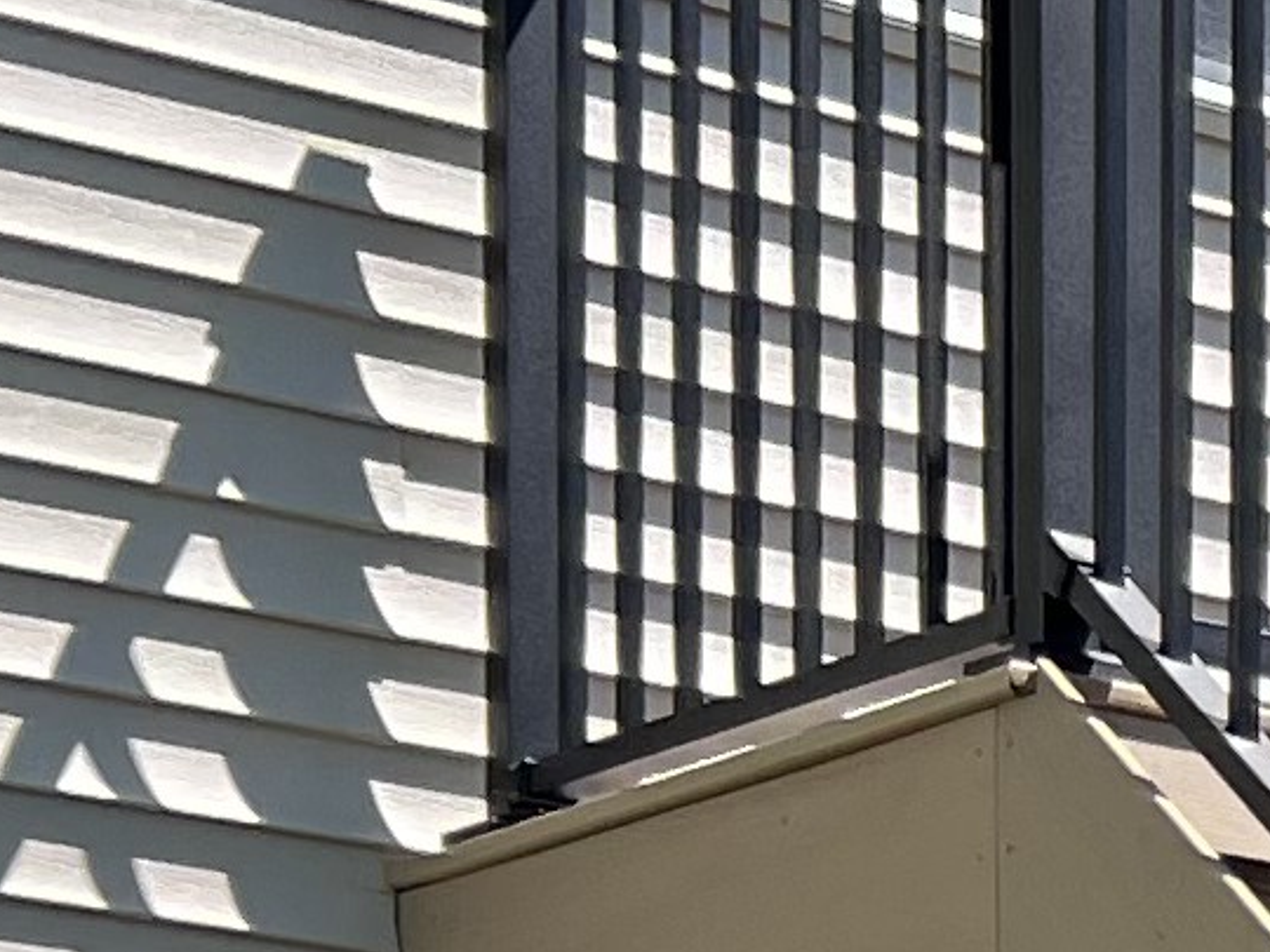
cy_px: 2268
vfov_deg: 7.2
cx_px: 4236
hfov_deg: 8.1
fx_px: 7118
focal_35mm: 194
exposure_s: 1/1779
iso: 50
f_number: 1.5
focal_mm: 5.7
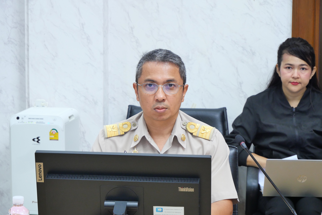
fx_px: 1110
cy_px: 108
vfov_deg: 11.1
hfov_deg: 16.5
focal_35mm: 124
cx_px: 161
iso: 1000
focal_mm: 60
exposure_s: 1/13
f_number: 5.6
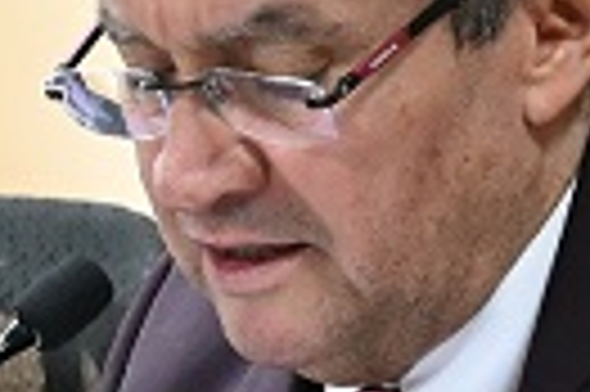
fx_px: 7873
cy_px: 509
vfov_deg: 2.8
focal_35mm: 481
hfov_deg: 4.3
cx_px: 477
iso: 5000
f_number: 7.1
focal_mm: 70
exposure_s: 1/40
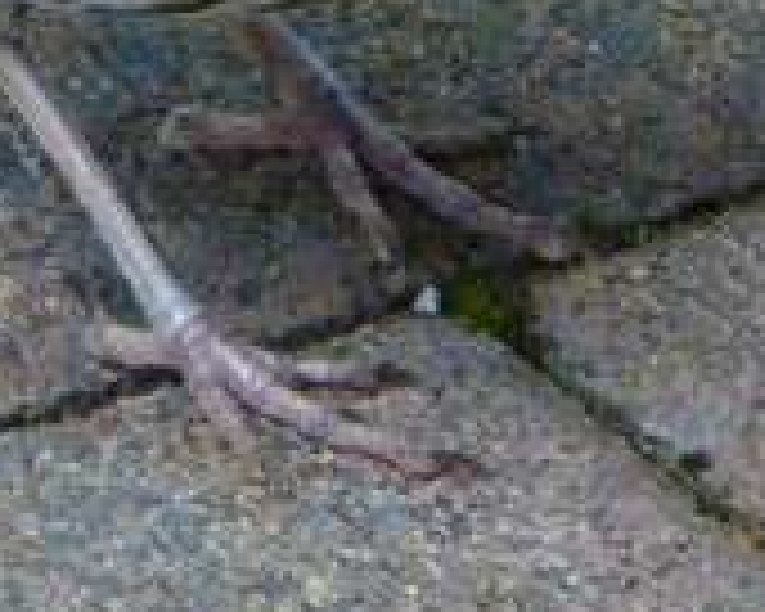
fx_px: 11615
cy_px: -333
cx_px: -27
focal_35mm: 513
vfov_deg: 3.0
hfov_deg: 3.8
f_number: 5.5
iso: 400
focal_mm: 25
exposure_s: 1/125
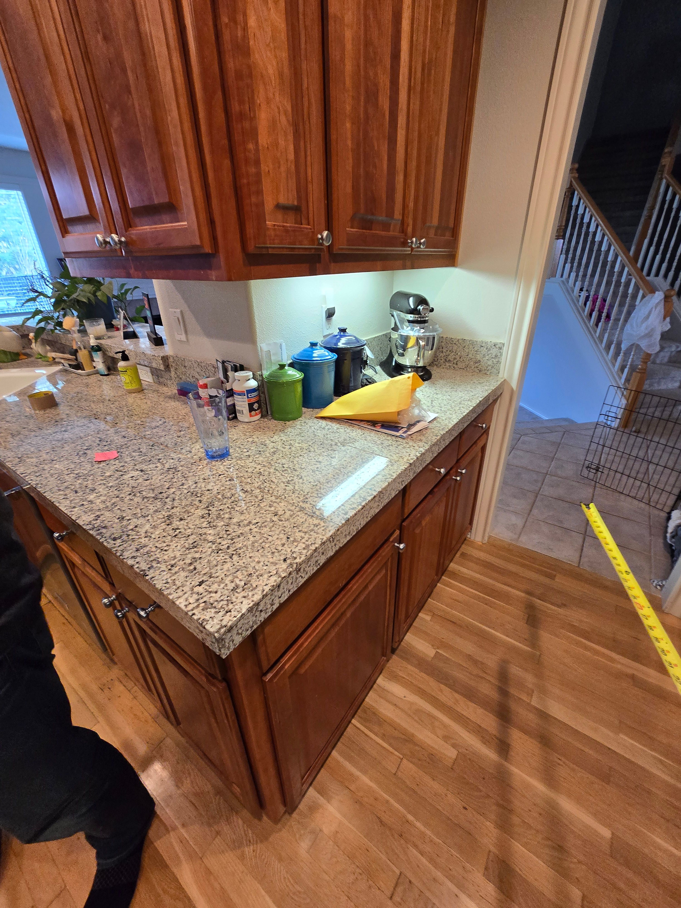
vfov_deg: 106.2
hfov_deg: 89.9
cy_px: 454
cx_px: 340
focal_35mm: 13
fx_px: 341
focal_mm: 2.2
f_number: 2.2
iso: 250
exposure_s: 1/60
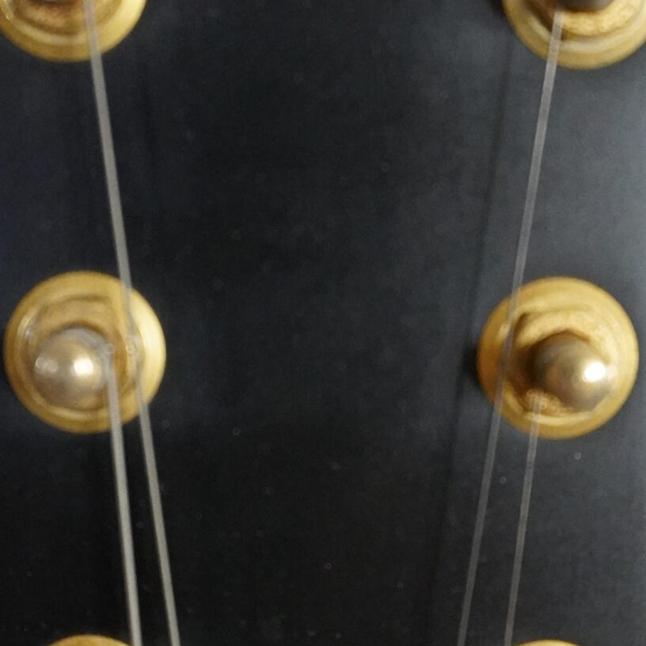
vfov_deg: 26.9
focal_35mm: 64
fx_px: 1351
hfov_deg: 26.9
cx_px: 340
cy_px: 374
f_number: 3.5
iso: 5000
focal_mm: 16
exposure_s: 1/160
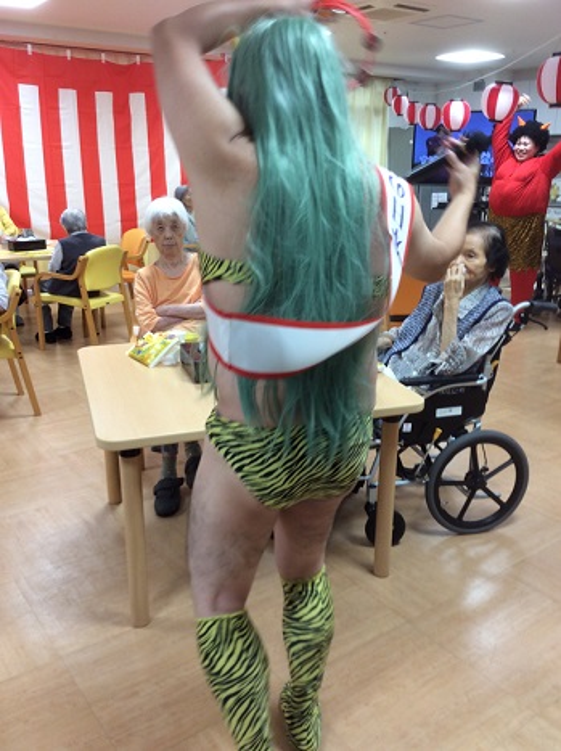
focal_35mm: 32
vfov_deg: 56.9
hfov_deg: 44.1
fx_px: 693
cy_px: 376
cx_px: 280
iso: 32
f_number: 2.4
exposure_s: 1/30
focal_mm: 3.3
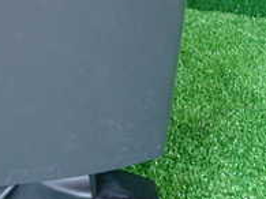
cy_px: 56
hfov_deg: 24.5
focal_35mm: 77
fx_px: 591
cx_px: 19
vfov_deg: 19.0
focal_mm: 4.5
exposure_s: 1/80
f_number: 2
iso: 200
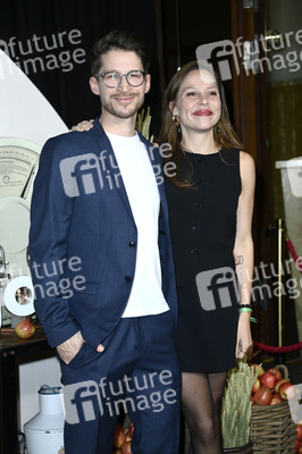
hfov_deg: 16.0
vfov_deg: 23.9
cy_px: 227
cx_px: 151
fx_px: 1071
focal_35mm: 85
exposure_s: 1/250
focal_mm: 85
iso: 640
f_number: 5
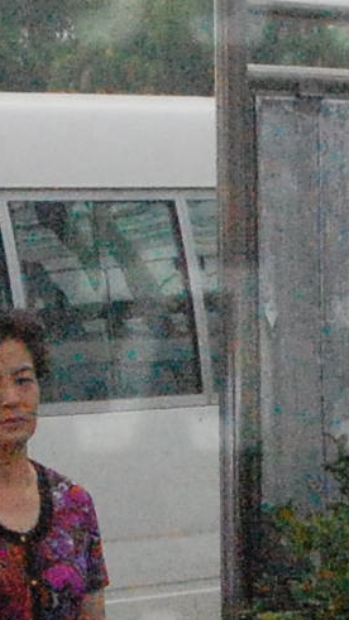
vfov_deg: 5.3
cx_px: 553
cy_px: 323
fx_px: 6650
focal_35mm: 404
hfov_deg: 3.0
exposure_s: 1/800
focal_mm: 42
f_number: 14
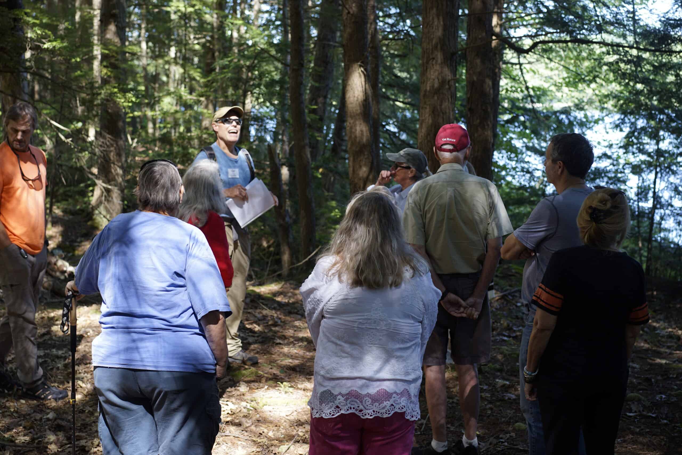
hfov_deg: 36.2
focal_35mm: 55
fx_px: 1042
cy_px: 228
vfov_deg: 24.6
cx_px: 341
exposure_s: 1/60
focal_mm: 55
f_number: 4
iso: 200
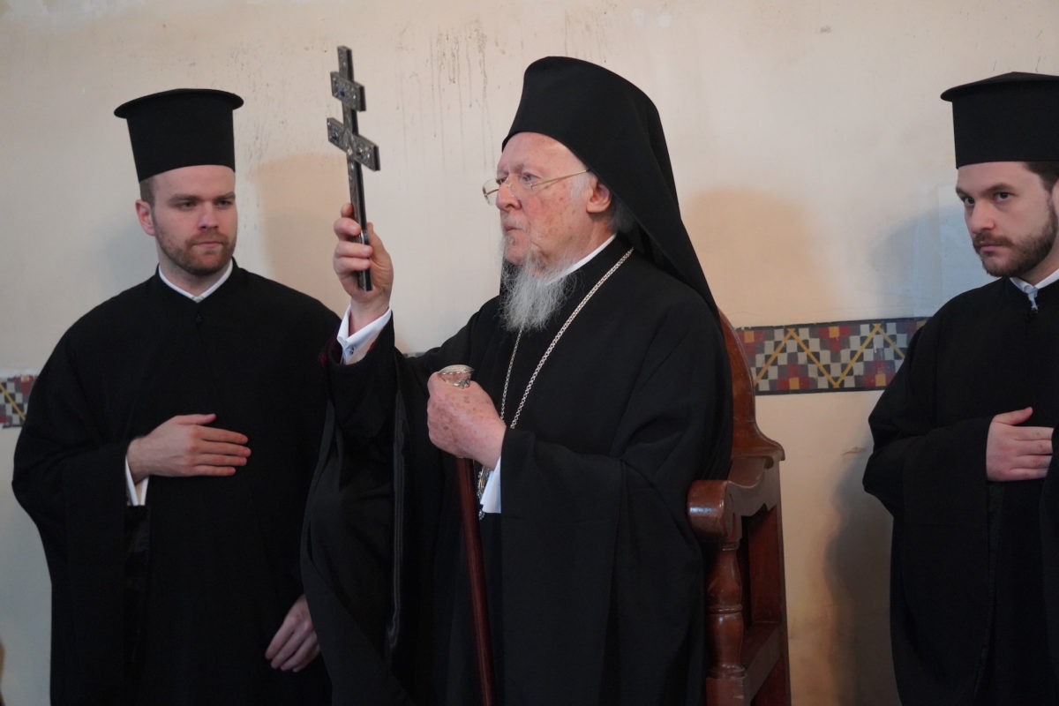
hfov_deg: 40.3
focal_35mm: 49
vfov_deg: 27.5
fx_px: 1441
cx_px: 530
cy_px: 353
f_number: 4
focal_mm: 49
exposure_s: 1/160
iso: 12800
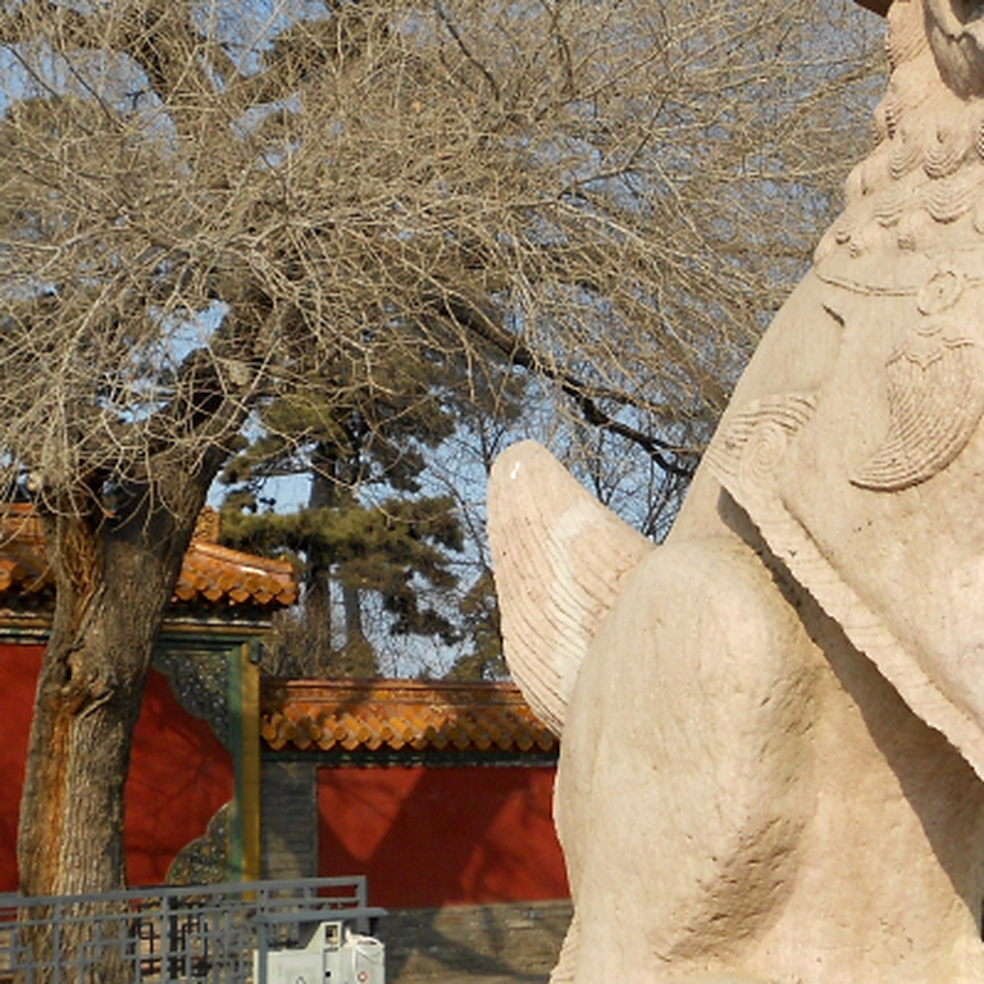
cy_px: 385
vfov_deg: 29.0
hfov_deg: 28.9
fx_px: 1897
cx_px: 631
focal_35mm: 59
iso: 80
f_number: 3.2
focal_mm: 4.6
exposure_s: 1/800
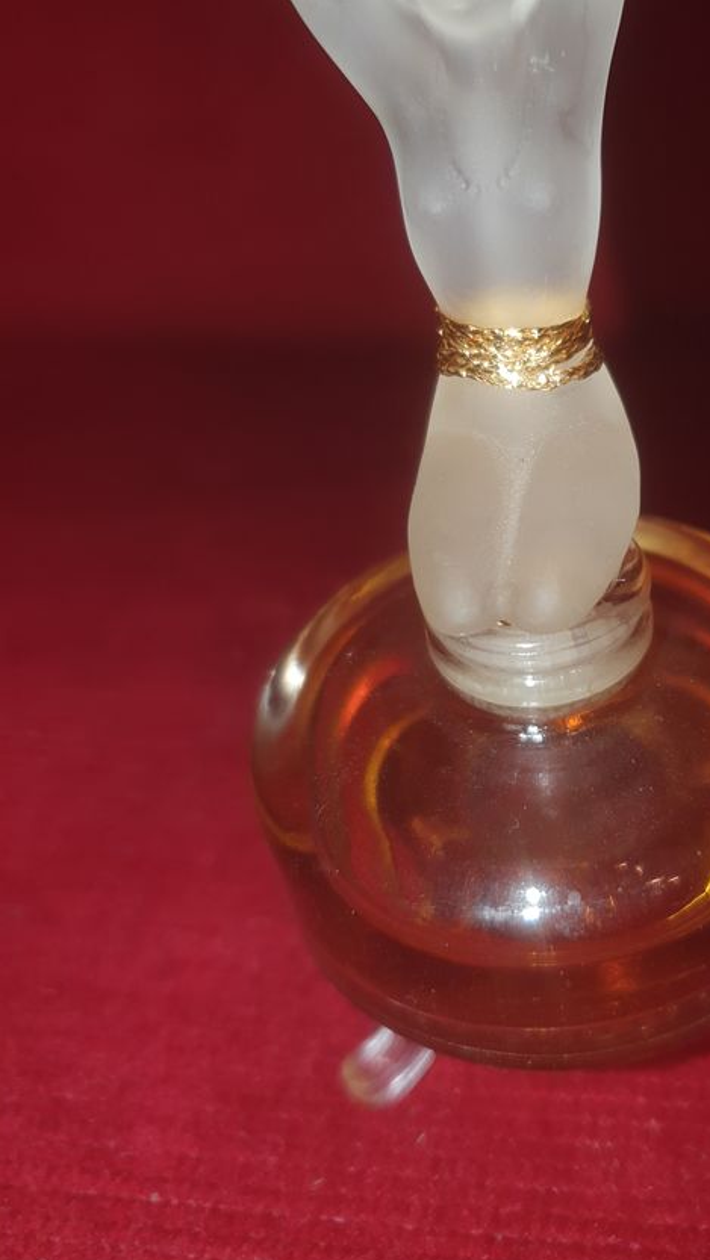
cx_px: 531
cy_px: 561
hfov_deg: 34.0
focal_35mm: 34
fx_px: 1137
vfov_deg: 57.9
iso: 50
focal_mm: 4.32
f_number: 1.5
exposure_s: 1/62
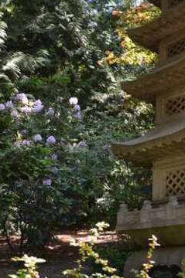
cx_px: 99
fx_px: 464
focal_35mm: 60
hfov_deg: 22.6
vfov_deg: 33.3
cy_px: 110
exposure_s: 1/60
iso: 100
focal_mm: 18
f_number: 4
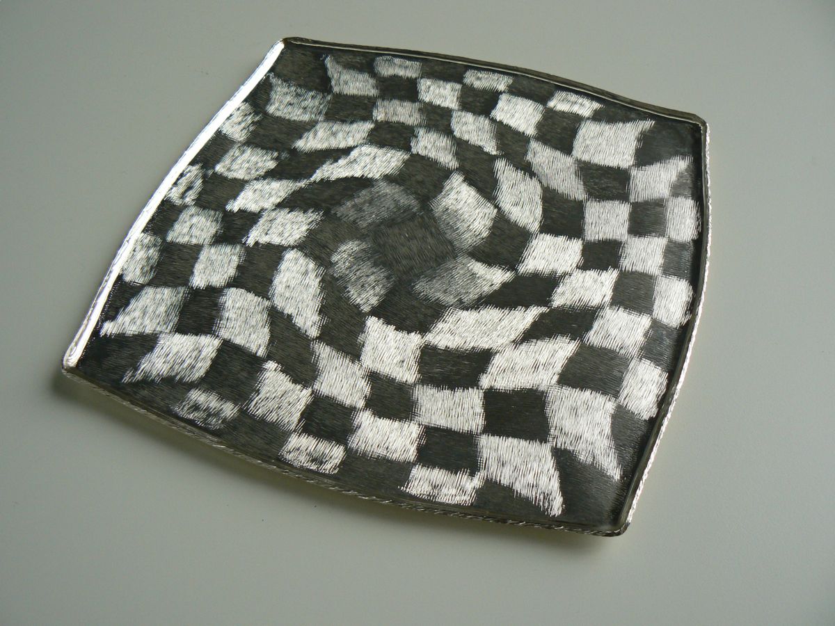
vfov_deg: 39.7
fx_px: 868
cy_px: 313
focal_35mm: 36
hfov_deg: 51.4
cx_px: 418
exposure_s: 1/30
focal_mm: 6
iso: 100
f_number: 2.8
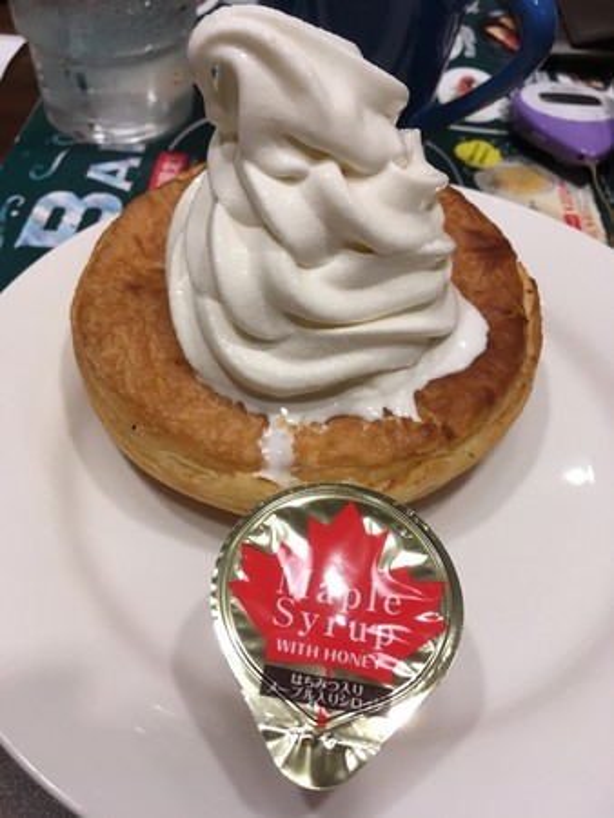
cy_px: 409
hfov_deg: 48.3
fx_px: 685
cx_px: 307
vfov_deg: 61.6
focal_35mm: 29
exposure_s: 1/33
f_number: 2.2
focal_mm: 4.15
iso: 40
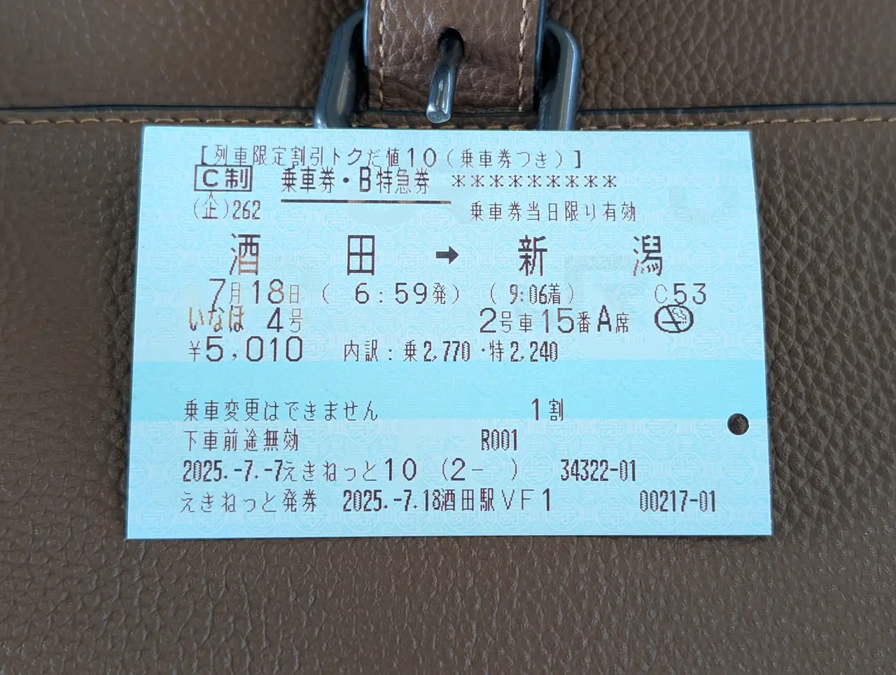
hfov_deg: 38.9
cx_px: 448
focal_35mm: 49
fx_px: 1270
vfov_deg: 29.8
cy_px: 338
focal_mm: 6.9
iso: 46
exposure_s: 1/25.8
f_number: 1.68
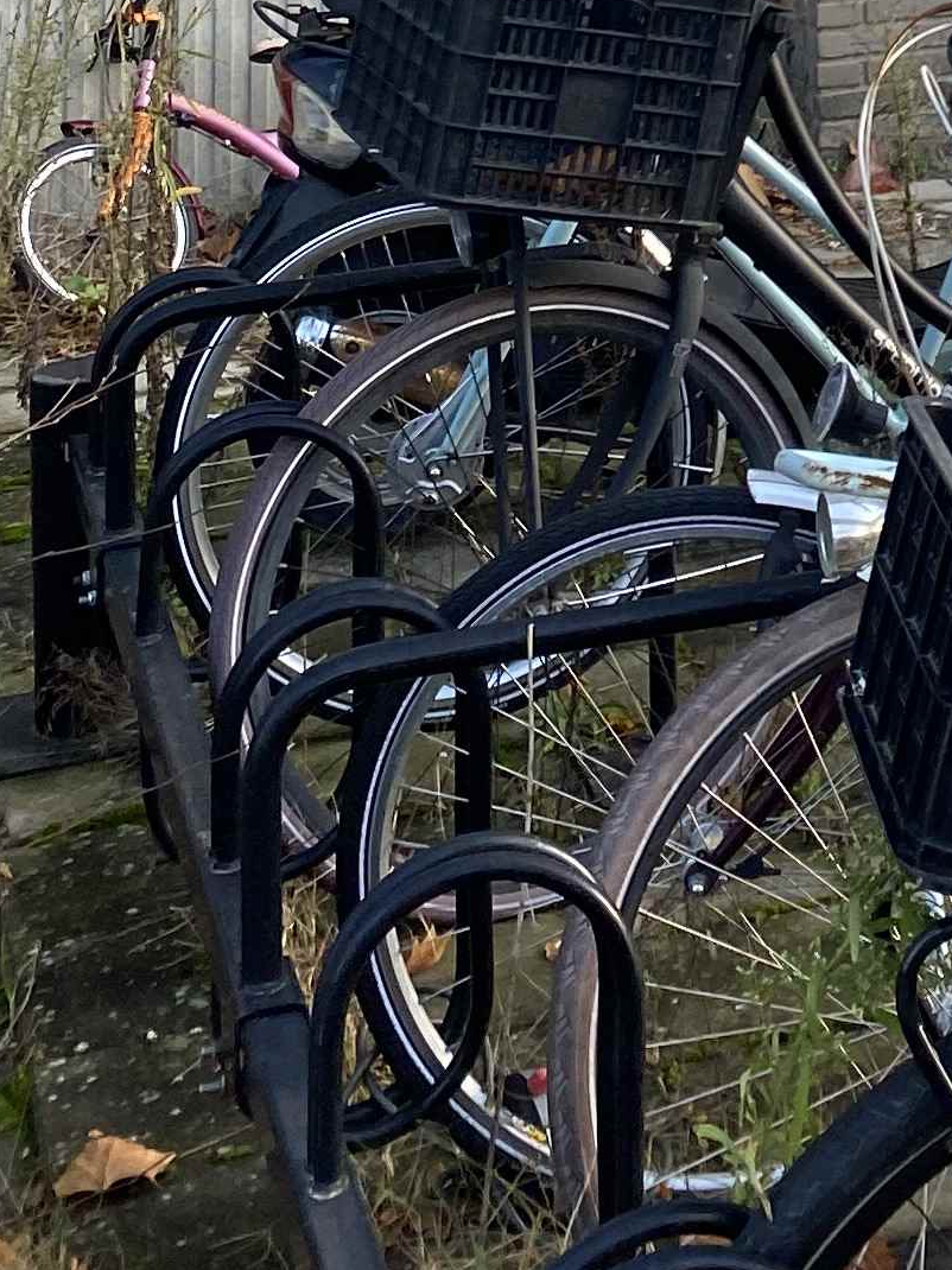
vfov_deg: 16.8
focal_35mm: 98
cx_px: 1315
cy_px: -967
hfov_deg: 14.3
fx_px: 3595
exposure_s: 1/205
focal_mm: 4.25
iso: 32
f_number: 1.8
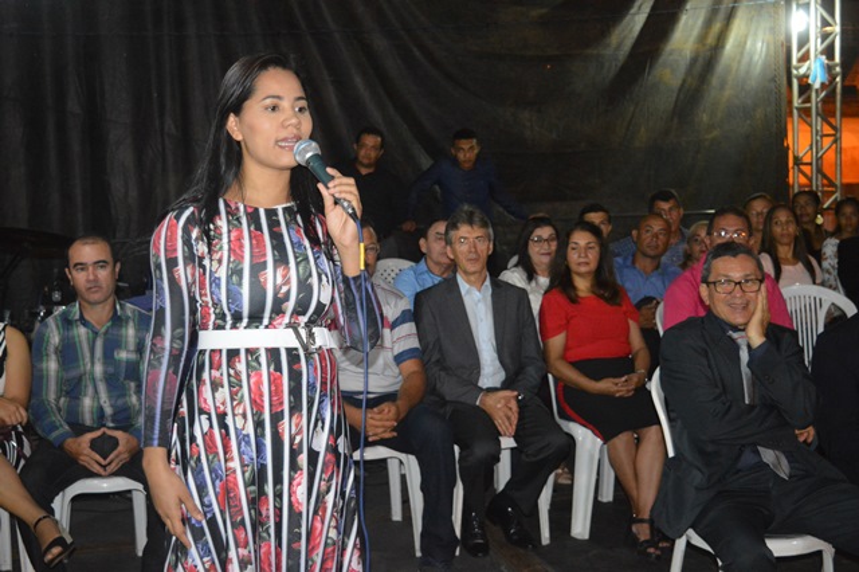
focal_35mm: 51
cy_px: 286
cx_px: 430
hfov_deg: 38.9
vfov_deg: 26.5
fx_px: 1216
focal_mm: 34
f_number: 4.5
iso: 3200
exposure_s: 1/60
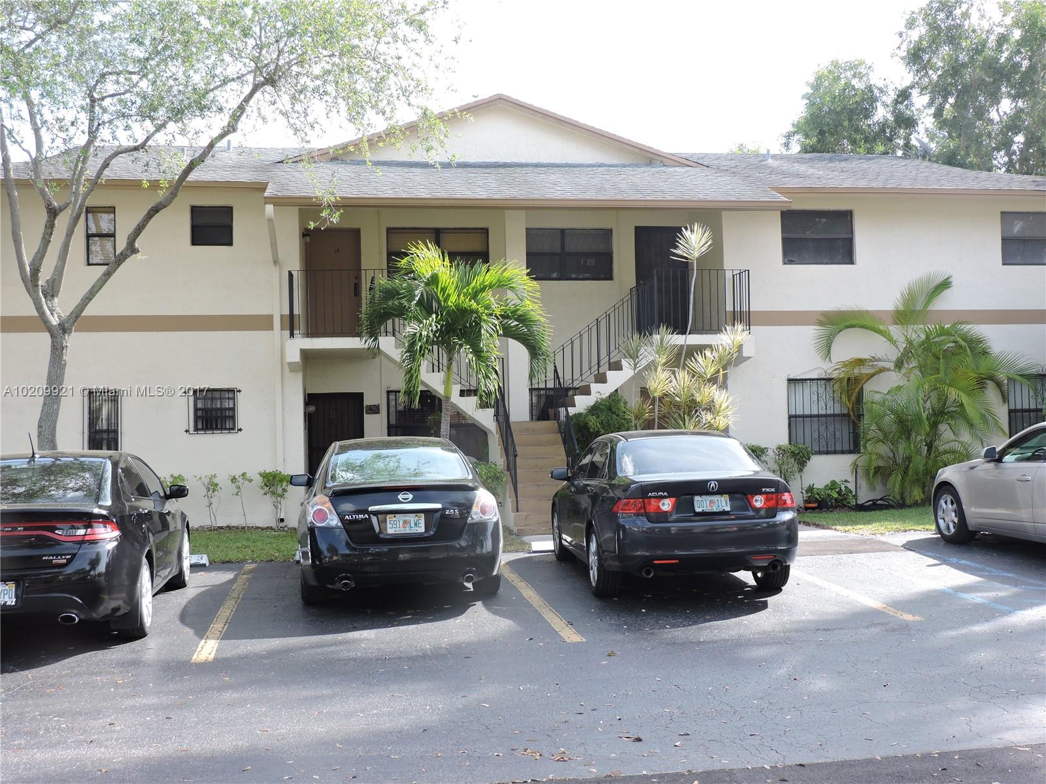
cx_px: 523
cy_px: 392
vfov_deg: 36.0
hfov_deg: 46.8
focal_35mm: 40
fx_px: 1209
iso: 100
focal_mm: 7.1
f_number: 3.3
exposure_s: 1/200
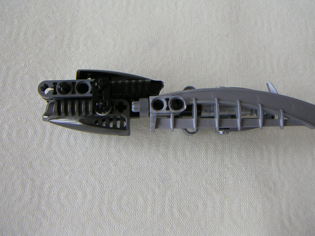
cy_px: 101
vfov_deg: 33.6
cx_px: 155
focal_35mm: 43
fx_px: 391
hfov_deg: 43.8
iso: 64
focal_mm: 4.8
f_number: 2.8
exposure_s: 1/125
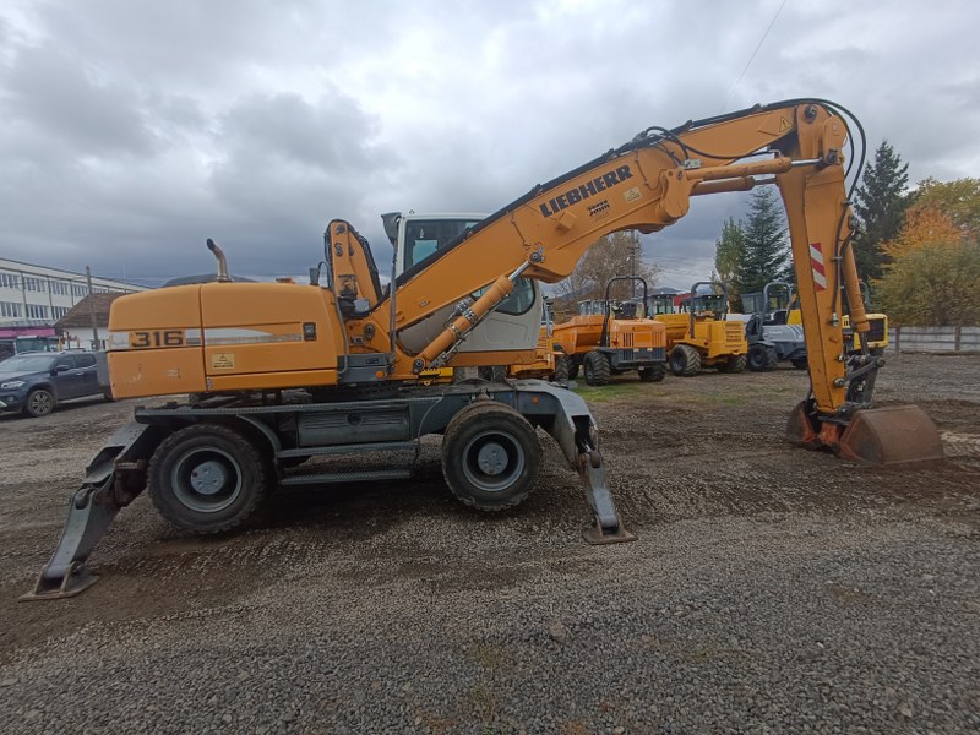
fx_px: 453
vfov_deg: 78.1
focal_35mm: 16
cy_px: 368
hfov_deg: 94.5
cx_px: 490
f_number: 2.2
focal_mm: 1.66
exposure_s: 1/215
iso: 50
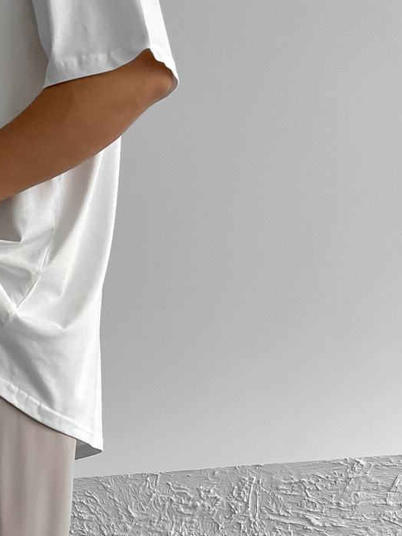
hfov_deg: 21.5
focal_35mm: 66
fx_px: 1022
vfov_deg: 27.0
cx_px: 8
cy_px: 585
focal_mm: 3
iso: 64
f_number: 1.8
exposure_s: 1/105
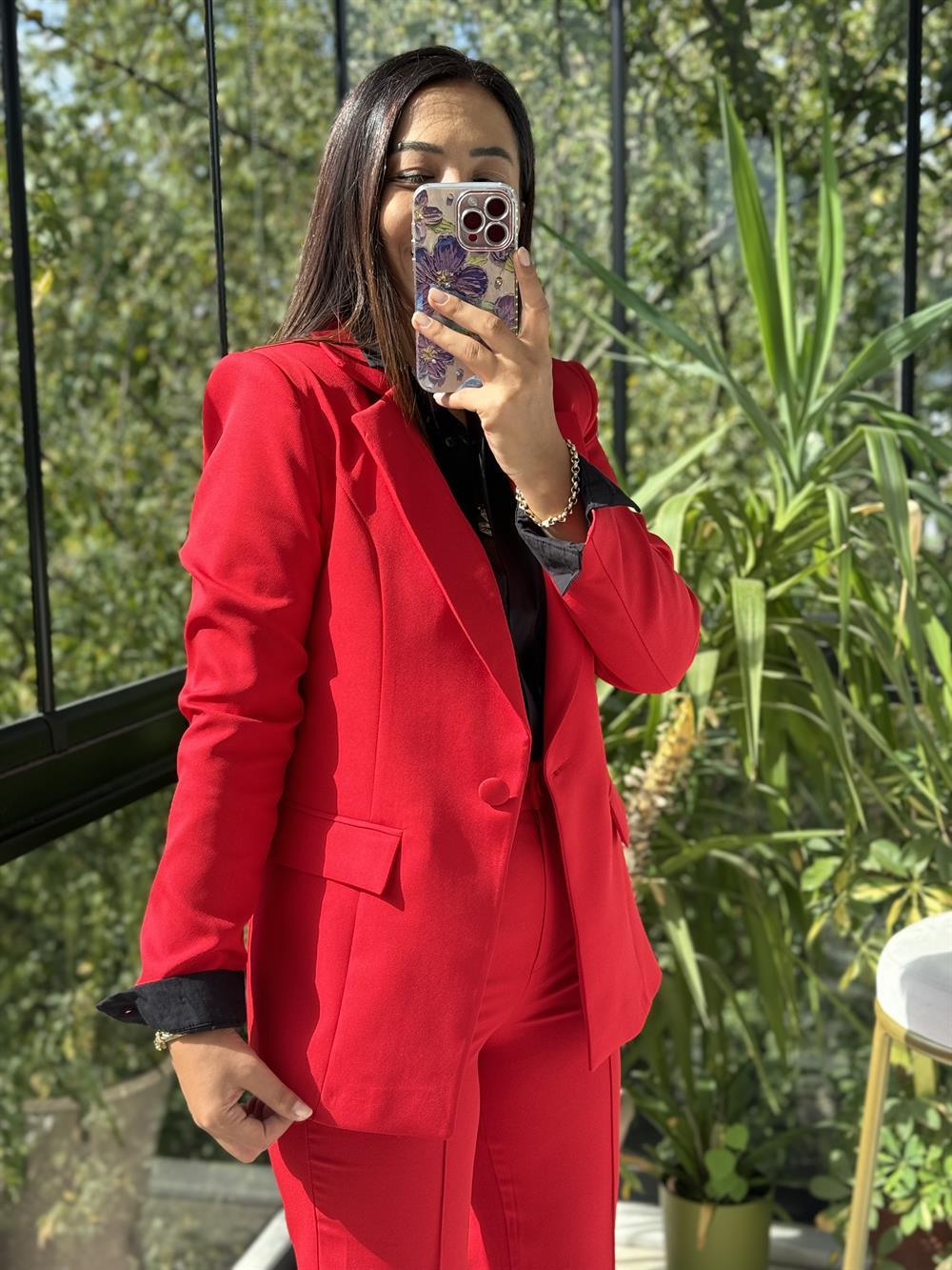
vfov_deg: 39.7
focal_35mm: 48
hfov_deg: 30.3
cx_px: 476
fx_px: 1760
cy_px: 635
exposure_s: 1/294
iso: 64
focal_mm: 6.76
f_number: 1.78
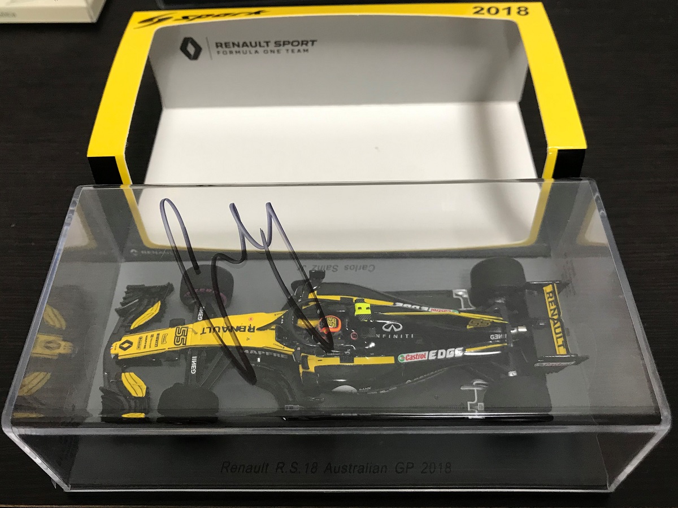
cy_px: 254
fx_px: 548
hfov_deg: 63.4
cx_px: 339
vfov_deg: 49.7
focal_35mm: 28
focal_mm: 3.99
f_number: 1.8
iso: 40
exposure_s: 1/17
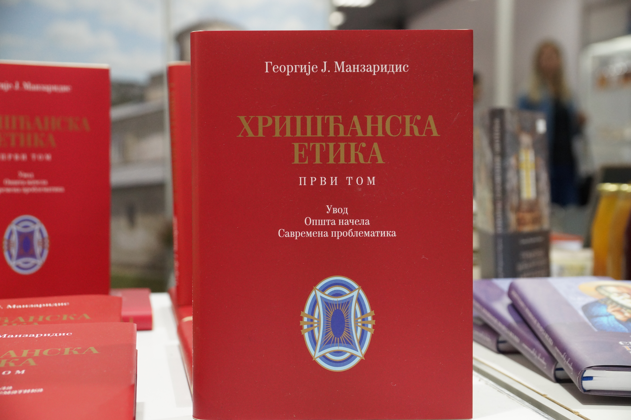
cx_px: 316
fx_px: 1051
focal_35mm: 60
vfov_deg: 22.6
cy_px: 210
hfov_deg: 33.4
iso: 1250
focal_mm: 40
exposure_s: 1/80
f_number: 5.6
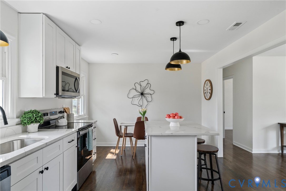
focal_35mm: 21
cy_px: 96
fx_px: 167
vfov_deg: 59.5
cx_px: 143
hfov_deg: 81.2
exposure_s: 1/20
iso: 640
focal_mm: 21
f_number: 8
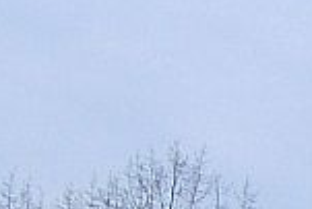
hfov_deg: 6.2
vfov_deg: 4.1
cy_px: 574
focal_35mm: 324
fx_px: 2811
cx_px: 587
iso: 100
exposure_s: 1/319
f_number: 5.1
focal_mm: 7.7
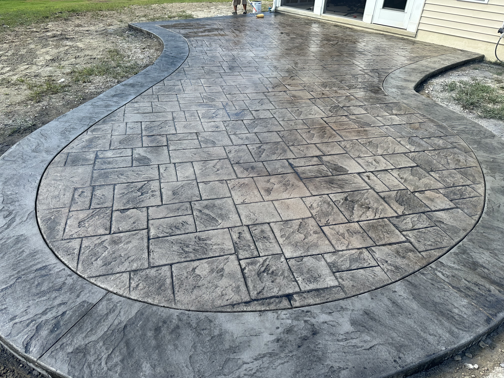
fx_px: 349
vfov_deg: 56.8
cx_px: 252
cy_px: 189
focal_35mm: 24
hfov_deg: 71.6
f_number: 1.78
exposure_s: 1/1845
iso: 80
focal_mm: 6.86
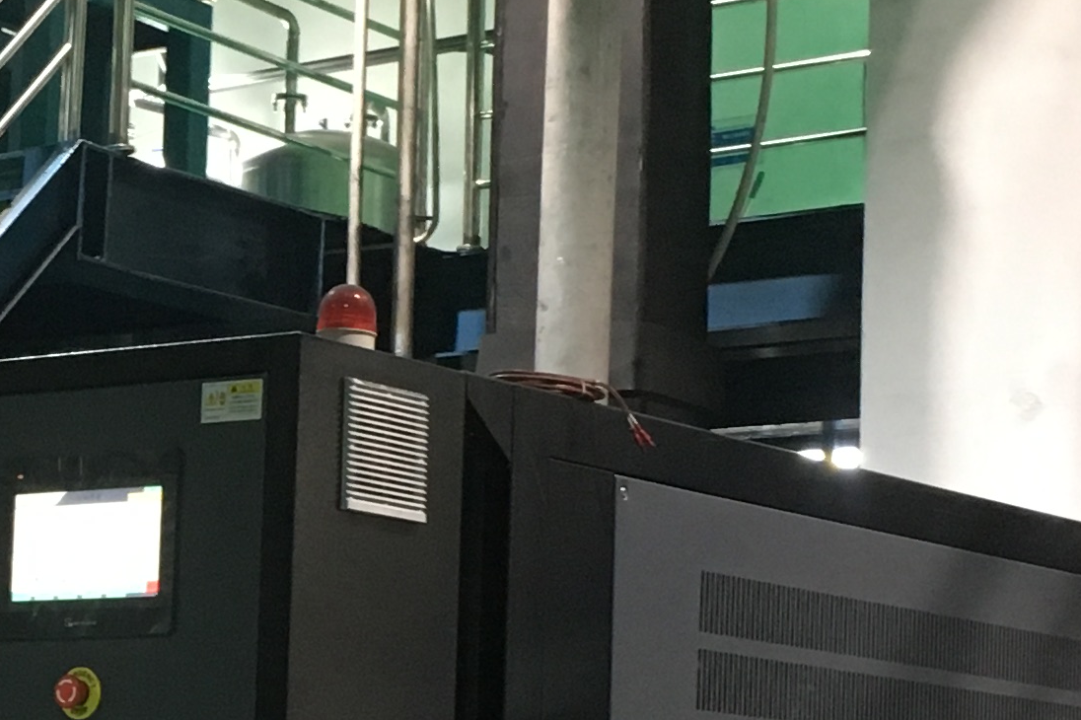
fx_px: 3332
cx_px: -4
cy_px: 618
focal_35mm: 111
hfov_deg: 18.0
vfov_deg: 12.3
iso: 160
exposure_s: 1/33
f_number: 2.2
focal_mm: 4.15
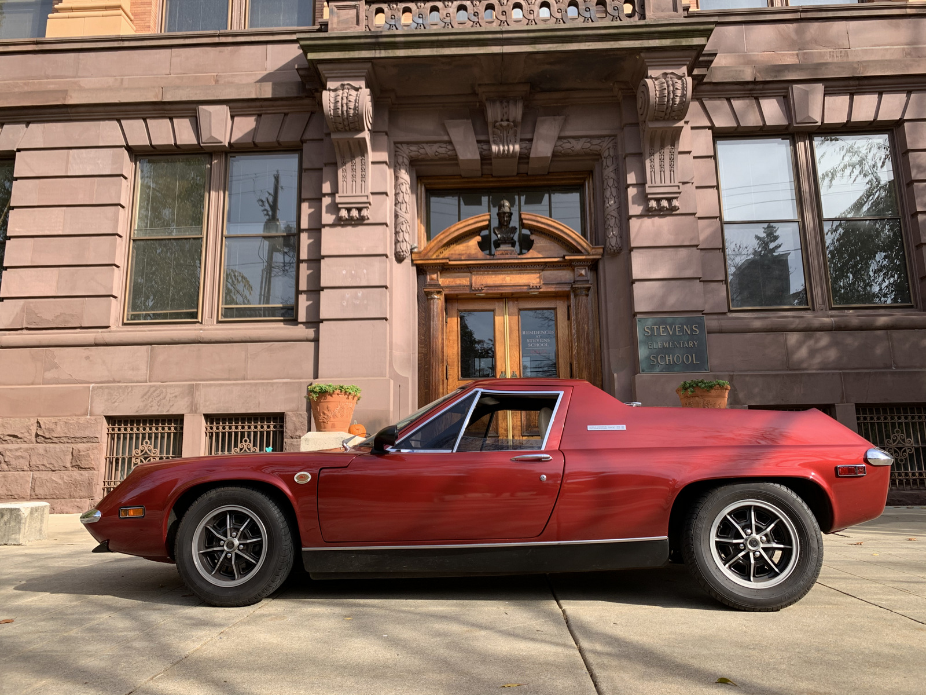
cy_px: 348
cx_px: 463
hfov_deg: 67.3
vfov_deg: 53.1
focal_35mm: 26
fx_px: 696
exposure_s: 1/623
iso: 25
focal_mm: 4.25
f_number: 1.8
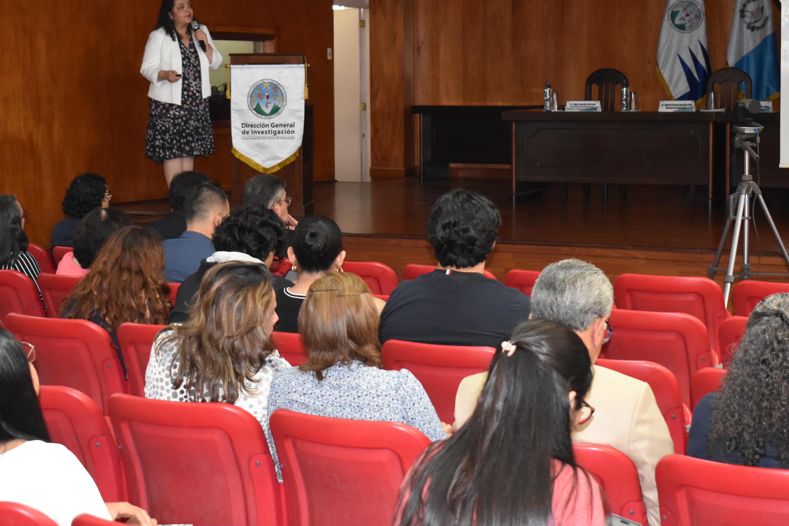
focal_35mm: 75
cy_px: 204
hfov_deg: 27.0
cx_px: 381
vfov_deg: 18.2
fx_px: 1644
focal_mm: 34
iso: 2200
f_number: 4.5
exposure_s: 1/60
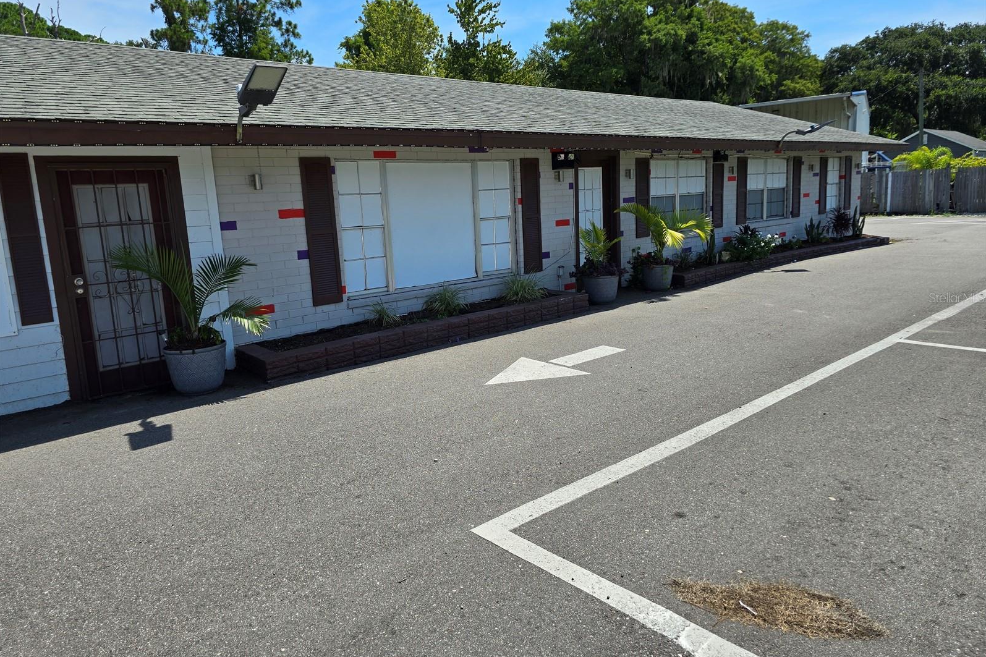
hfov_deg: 73.7
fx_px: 657
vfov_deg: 53.0
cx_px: 493
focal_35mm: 24
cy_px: 297
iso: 12
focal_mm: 6.3
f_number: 1.7
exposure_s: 1/756
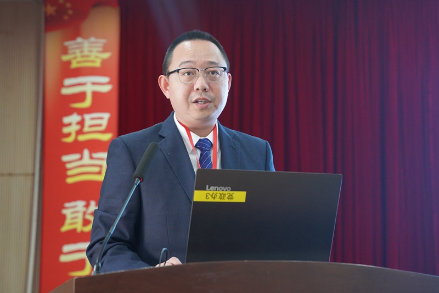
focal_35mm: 70
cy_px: 146
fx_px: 853
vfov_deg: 19.4
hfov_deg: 28.8
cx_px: 220
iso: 4000
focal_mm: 70
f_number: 4
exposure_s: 1/160
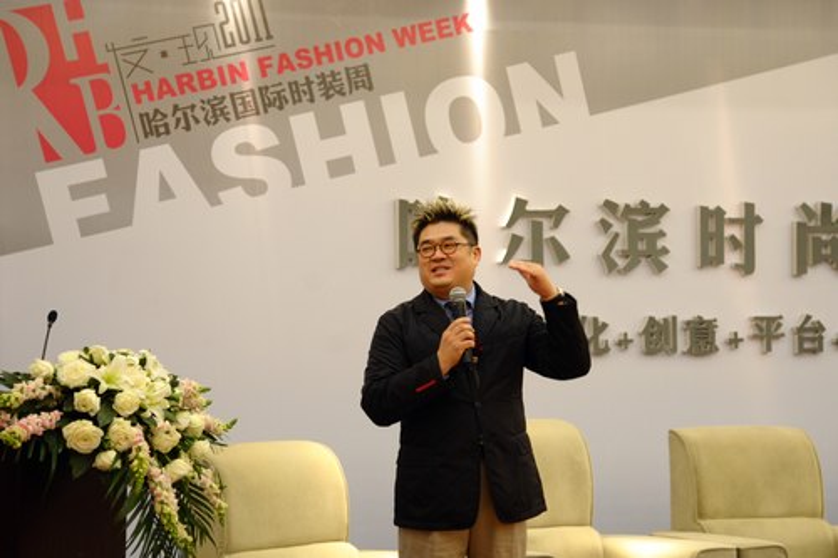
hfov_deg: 24.8
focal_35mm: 82
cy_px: 279
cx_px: 419
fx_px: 1908
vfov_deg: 16.6
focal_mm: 82
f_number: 4
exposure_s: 1/60
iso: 900
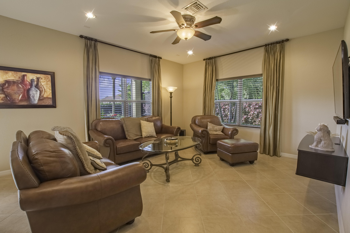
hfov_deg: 100.4
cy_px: 116
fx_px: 146
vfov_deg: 77.3
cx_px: 175
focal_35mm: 15
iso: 640
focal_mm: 10
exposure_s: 1/640
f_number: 7.1
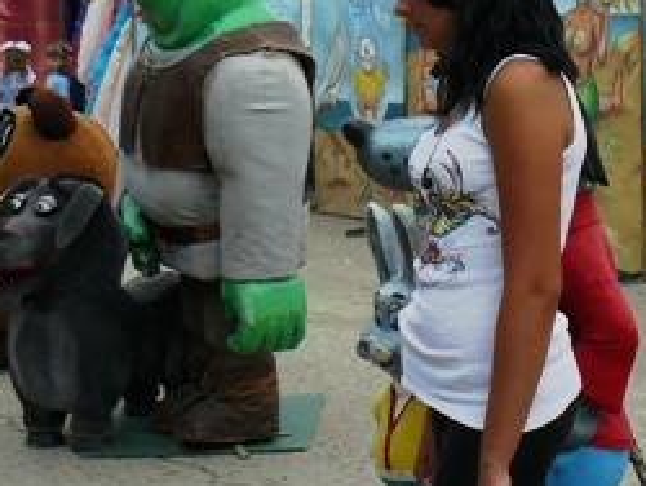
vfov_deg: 16.1
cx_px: 680
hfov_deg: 20.5
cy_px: 186
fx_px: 1719
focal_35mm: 92
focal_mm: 6
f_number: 3.6
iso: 100
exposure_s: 1/100
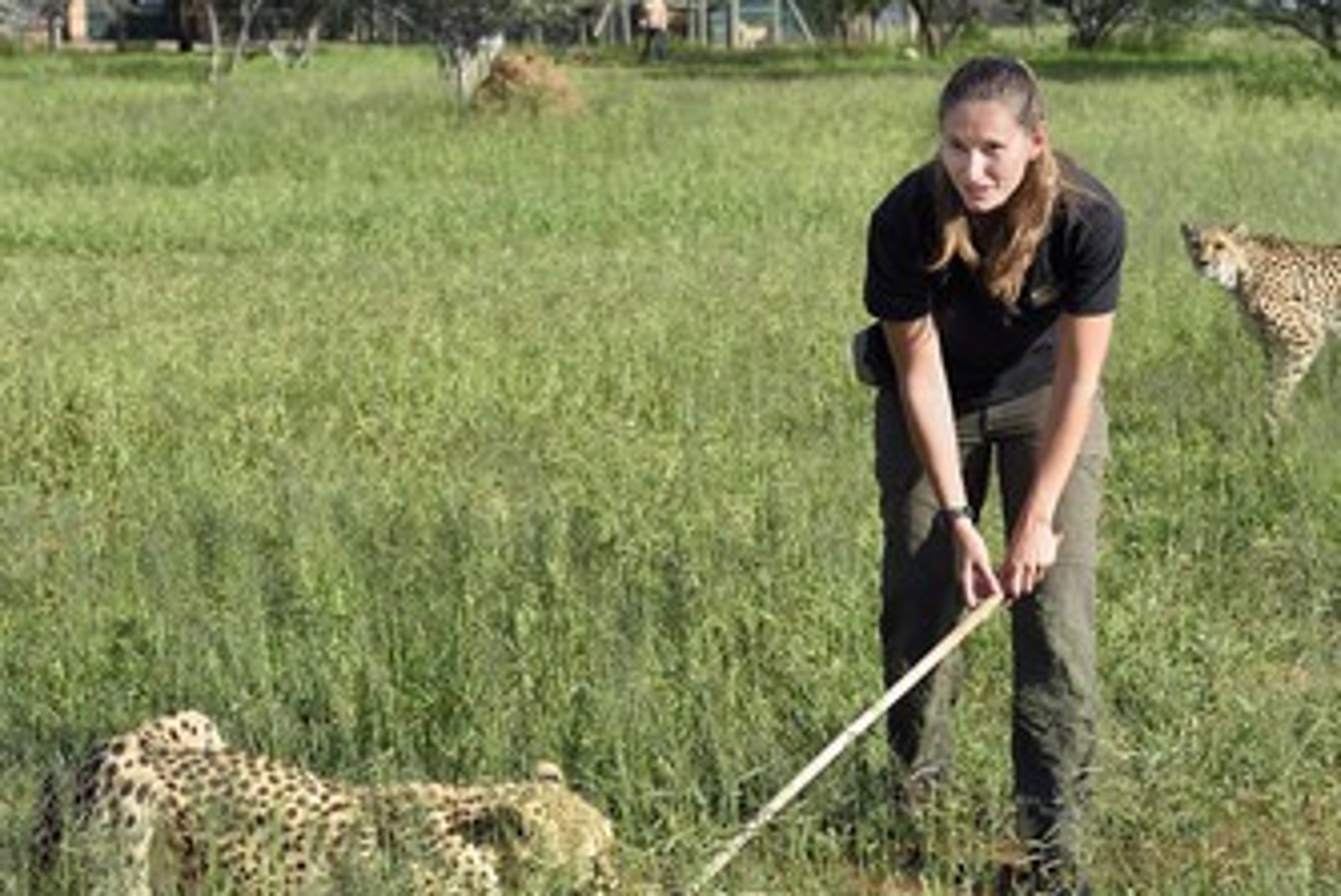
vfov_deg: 15.5
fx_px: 3279
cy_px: 470
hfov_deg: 23.1
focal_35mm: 88
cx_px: 803
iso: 400
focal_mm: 70
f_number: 7.1
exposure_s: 1/1000
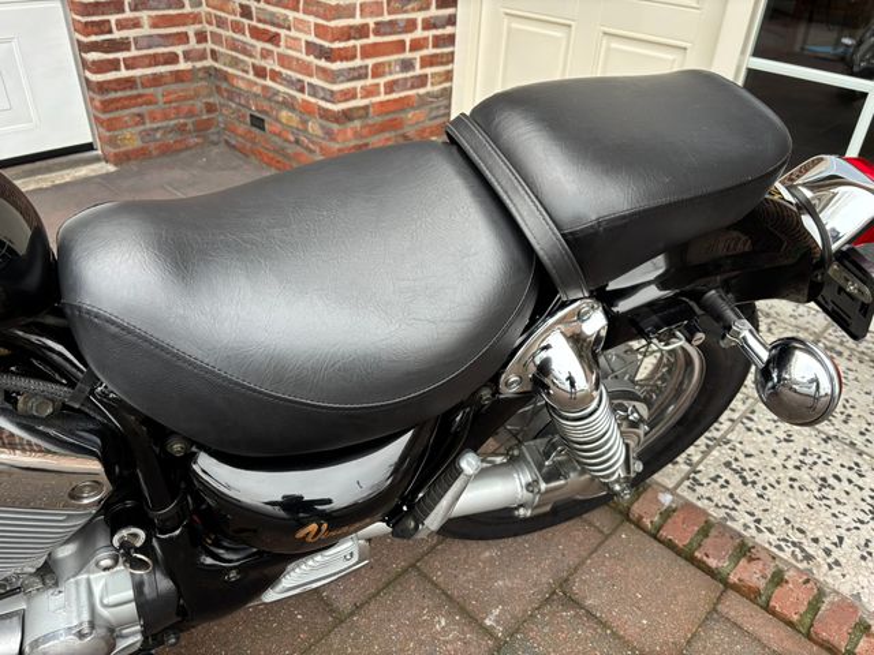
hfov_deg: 67.3
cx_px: 437
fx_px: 656
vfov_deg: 53.1
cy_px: 328
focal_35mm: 26
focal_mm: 5.96
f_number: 1.6
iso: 125
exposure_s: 1/90
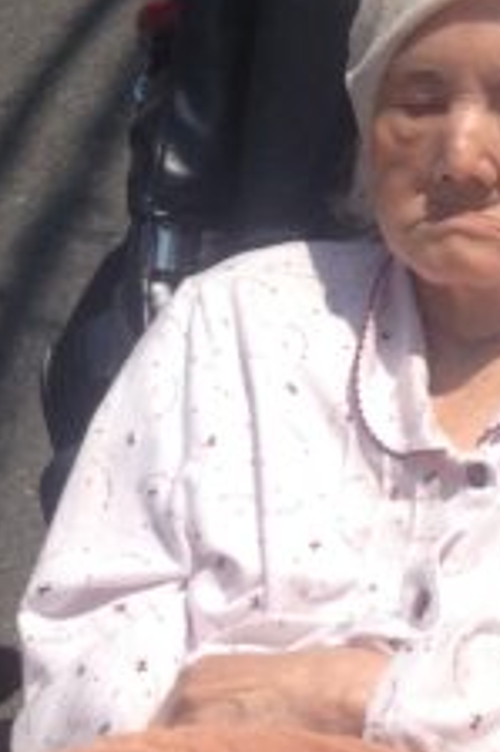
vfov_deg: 12.8
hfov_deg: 8.7
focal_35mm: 157
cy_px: -97
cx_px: 470
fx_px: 3276
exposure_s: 1/2008
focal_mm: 4.12
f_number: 2.4
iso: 50
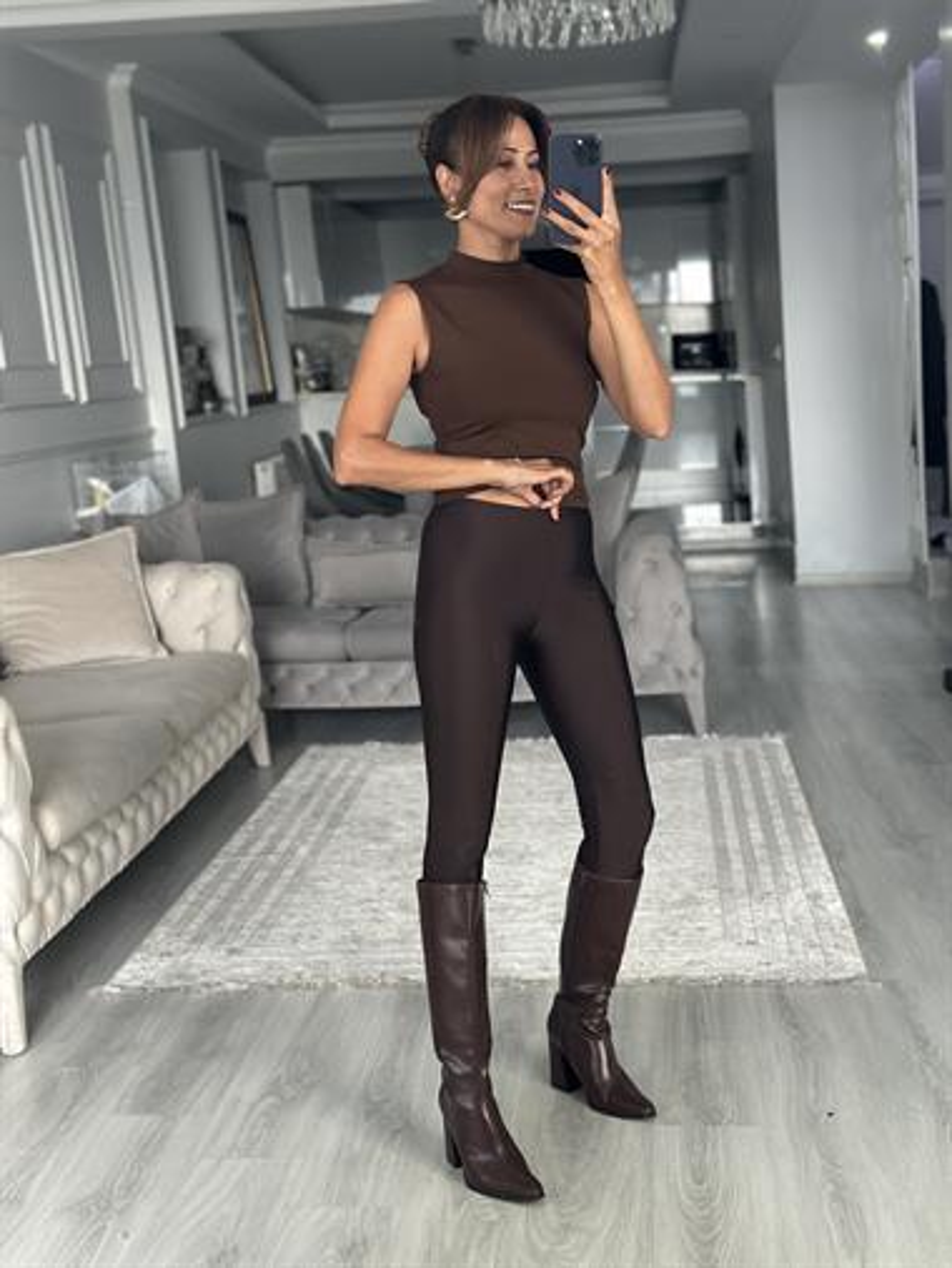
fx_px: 1759
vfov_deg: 39.6
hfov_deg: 30.3
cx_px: 476
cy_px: 634
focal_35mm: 48
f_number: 1.78
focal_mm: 6.86
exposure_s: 1/60
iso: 320
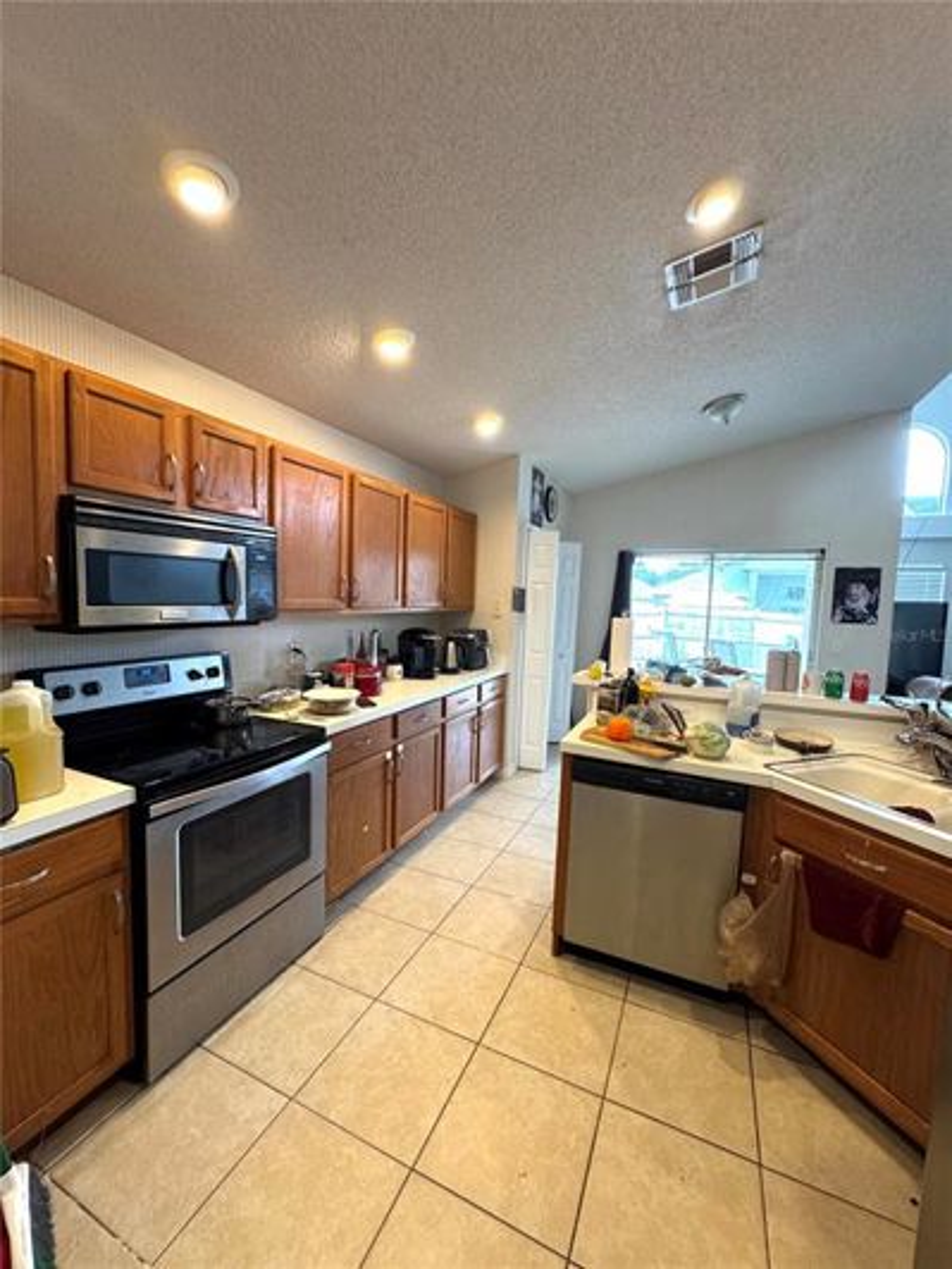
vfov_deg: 102.1
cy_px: 634
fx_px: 513
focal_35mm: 14
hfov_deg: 85.7
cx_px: 476
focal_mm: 2.22
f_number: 2.2
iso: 250
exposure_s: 1/60
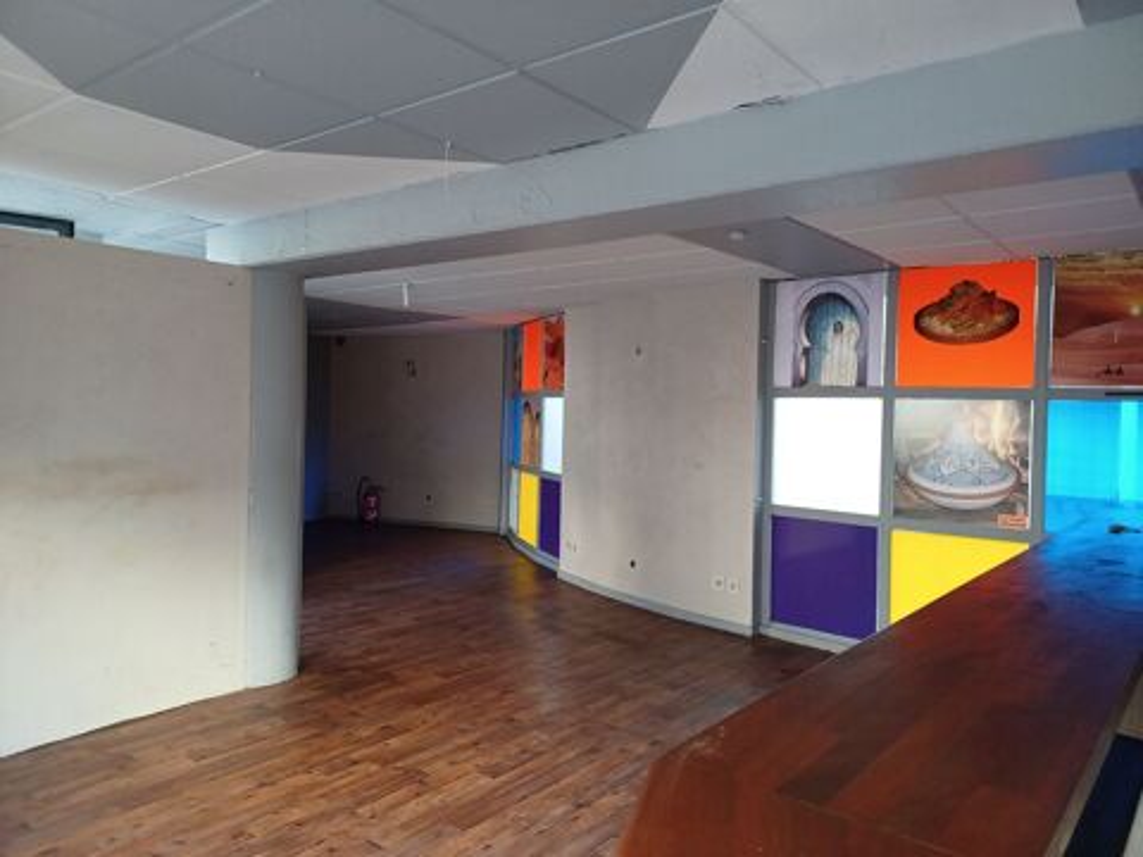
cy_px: 428
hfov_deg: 69.4
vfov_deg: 54.9
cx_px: 572
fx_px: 825
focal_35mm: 25
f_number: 1.8
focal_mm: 4.6
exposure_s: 1/33.3
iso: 320
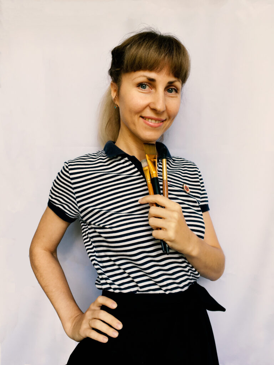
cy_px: 182
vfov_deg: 61.7
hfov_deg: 48.2
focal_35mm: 29
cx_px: 137
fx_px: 306
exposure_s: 1/100
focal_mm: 4.15
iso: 32
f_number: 2.2
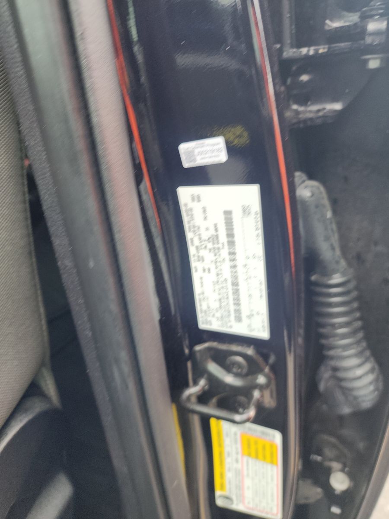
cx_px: 194
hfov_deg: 58.9
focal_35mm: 23
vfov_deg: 73.9
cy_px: 260
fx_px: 345
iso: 121
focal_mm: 6.4
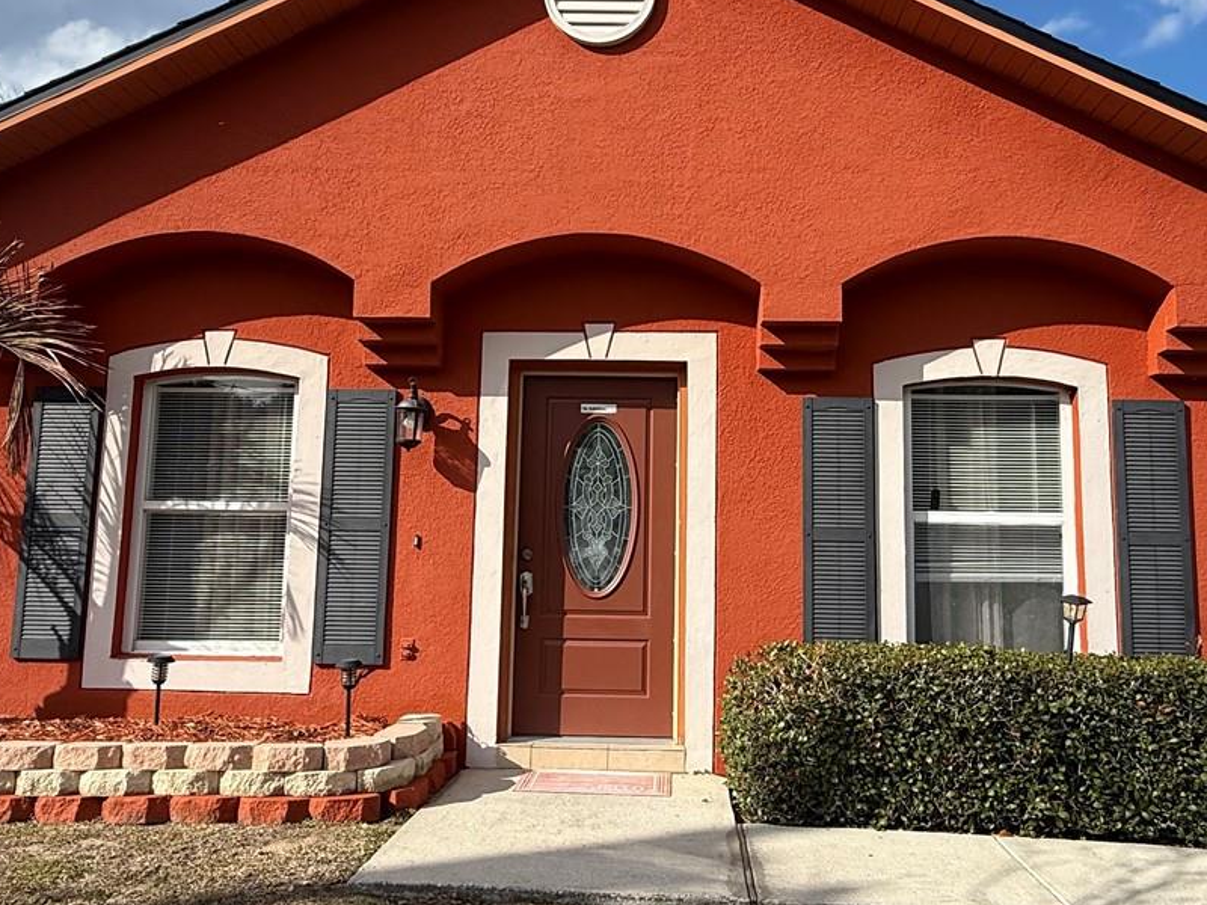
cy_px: 446
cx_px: 653
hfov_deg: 63.3
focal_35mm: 28
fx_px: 976
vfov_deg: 49.7
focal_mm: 2.22
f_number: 2.2
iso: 50
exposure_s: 1/1961
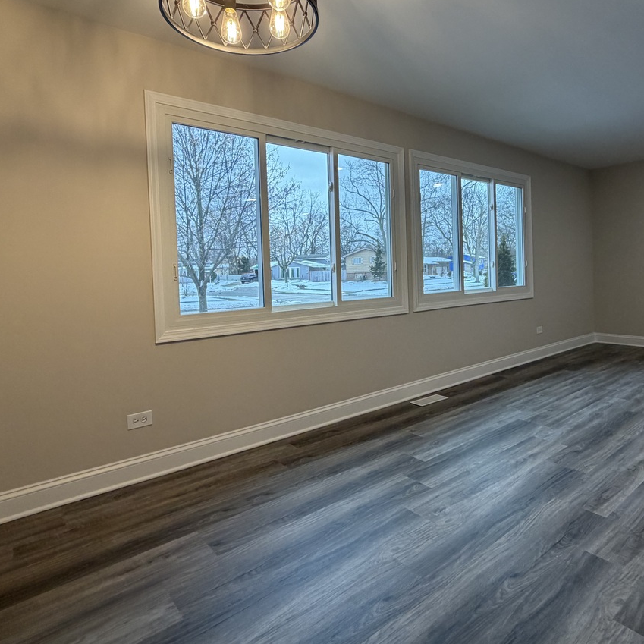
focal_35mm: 21
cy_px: 280
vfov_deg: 71.8
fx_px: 442
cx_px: 366
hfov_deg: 71.8
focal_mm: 2.22
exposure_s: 1/120
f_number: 2.2
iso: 200
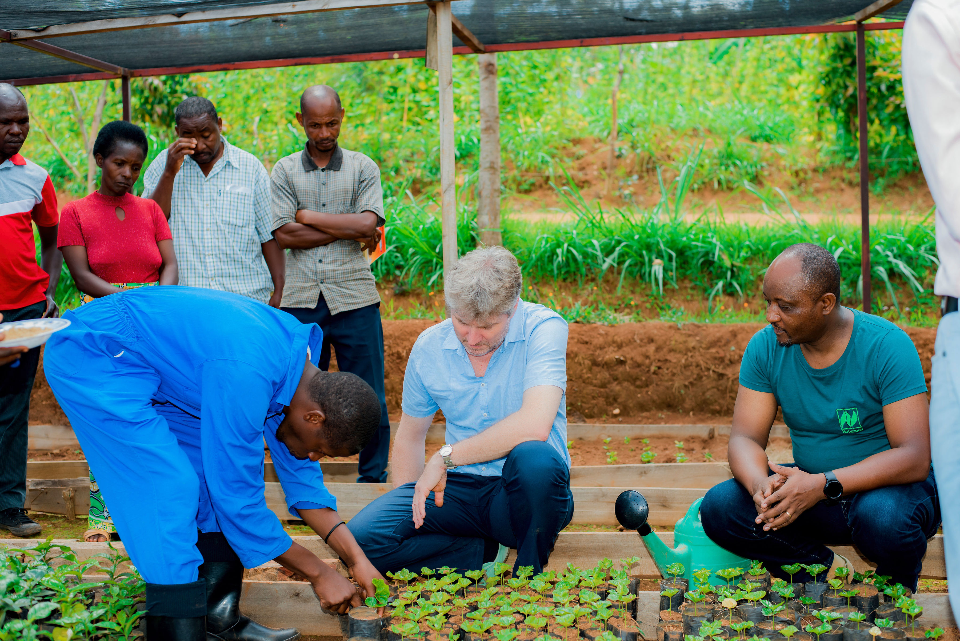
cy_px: 320
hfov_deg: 39.6
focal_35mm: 50
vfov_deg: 27.0
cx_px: 480
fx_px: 1334
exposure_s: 1/200
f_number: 3.5
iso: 160
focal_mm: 50
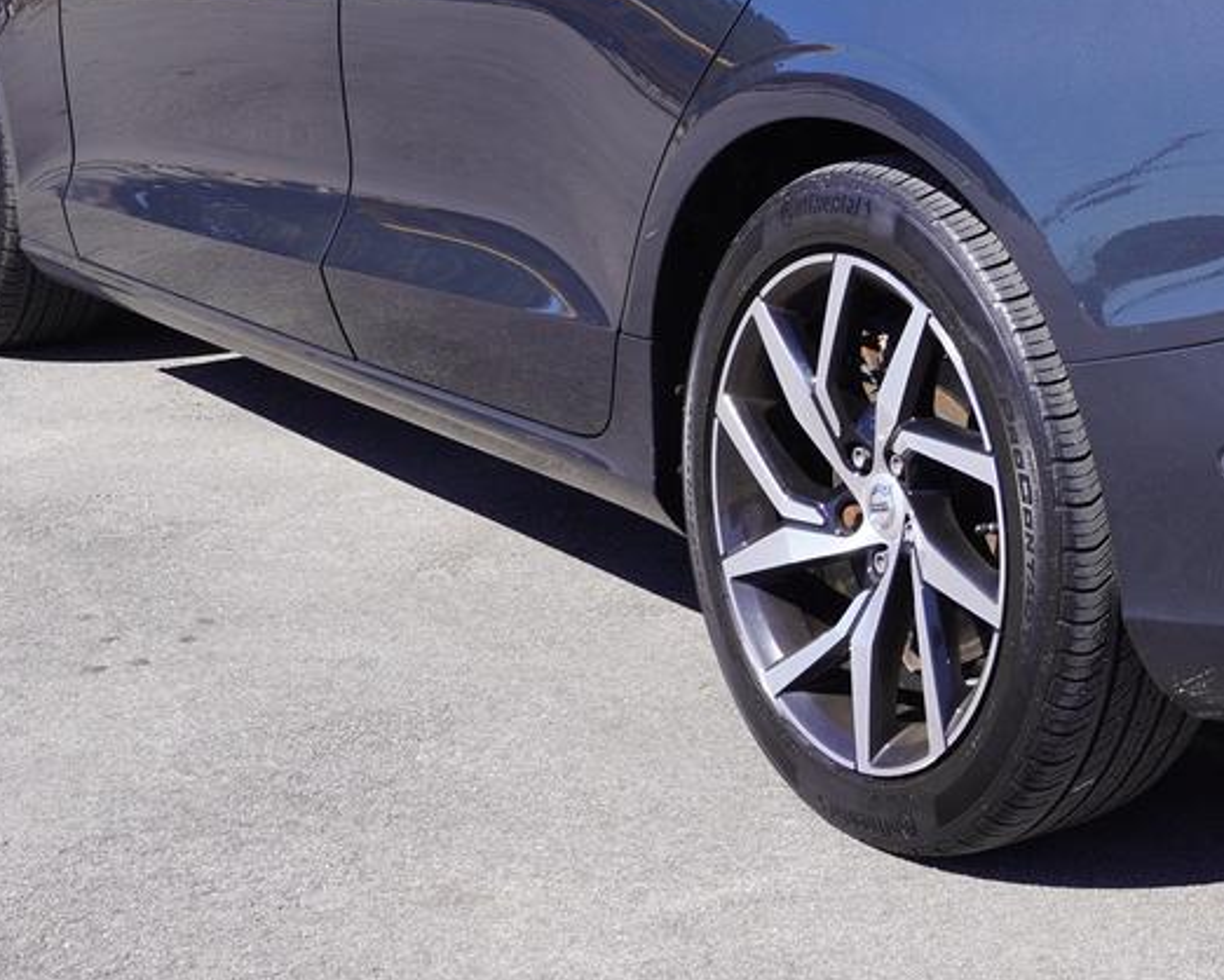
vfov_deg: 21.5
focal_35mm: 69
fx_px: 2501
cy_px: 33
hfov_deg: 25.9
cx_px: 1262
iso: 100
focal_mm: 20
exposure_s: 1/125
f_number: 8
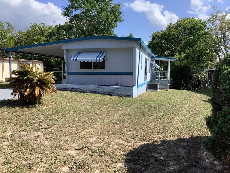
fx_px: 206
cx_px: 115
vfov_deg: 45.4
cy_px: 86
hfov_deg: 58.4
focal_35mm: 31
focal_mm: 3.3
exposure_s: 1/776
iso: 25
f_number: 2.4
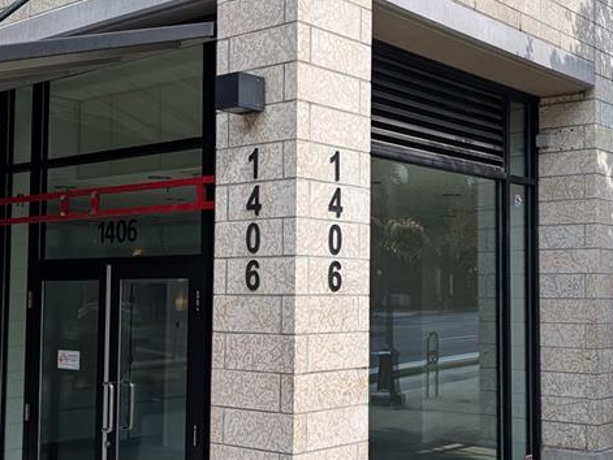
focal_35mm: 52
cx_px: 357
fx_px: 922
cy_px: 247
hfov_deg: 36.7
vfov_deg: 28.1
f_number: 1.68
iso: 22
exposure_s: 1/845
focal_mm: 6.9
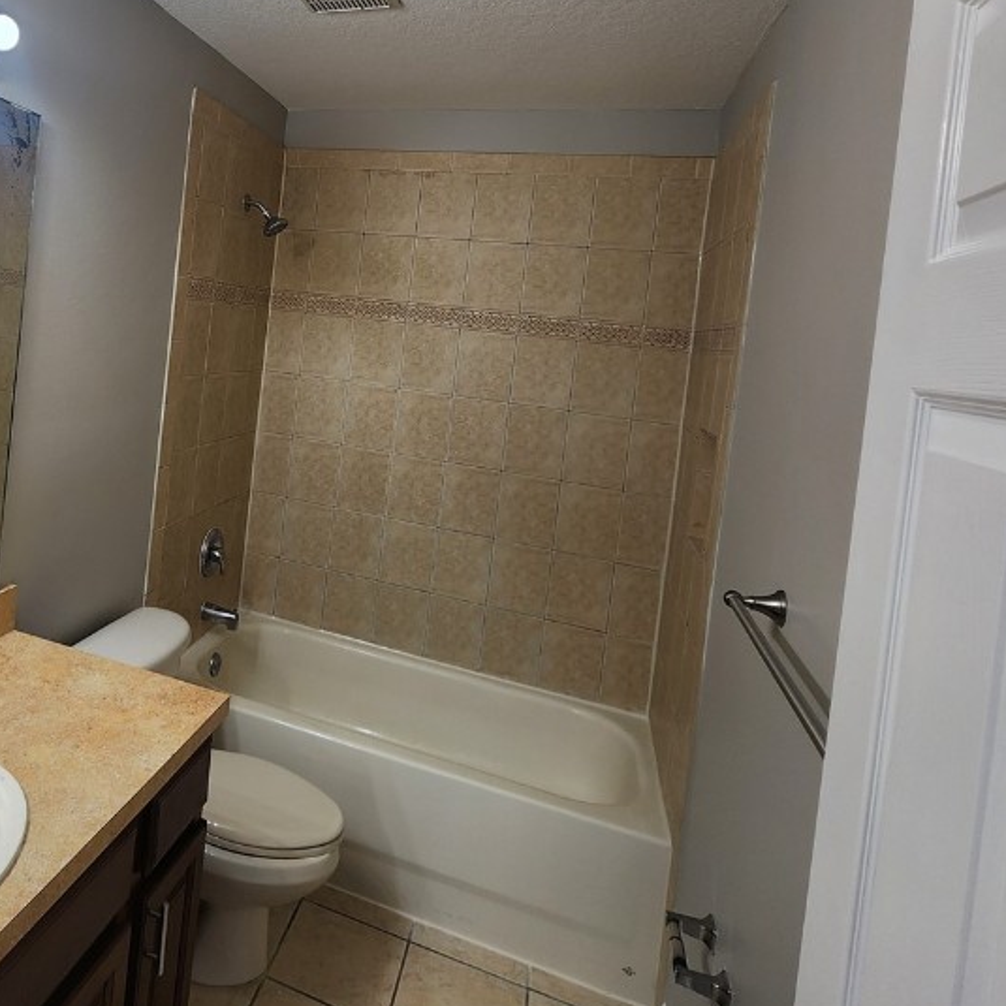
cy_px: 340
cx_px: 229
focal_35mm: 22
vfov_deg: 67.8
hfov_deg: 64.6
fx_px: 723
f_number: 2.2
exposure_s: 1/120
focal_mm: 2.2
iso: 64
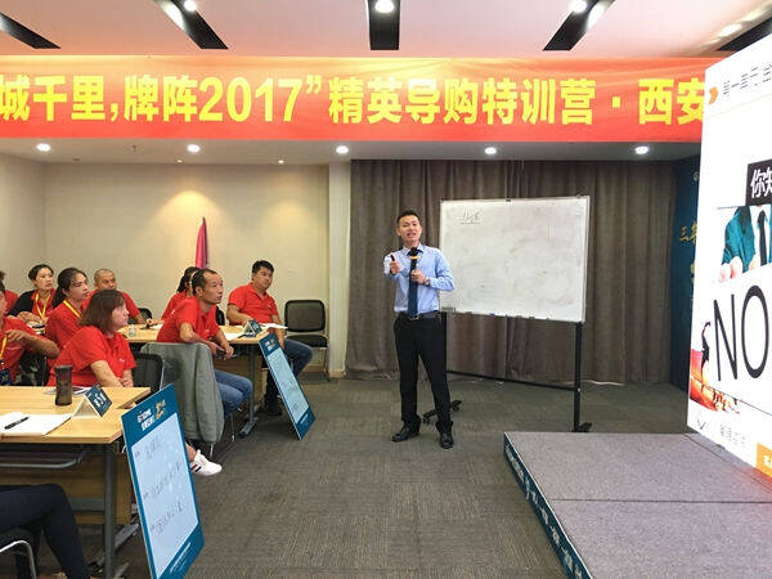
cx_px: 386
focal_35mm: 29
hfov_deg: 61.7
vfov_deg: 48.2
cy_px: 290
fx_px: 647
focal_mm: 4.15
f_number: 2.2
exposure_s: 1/17
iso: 100
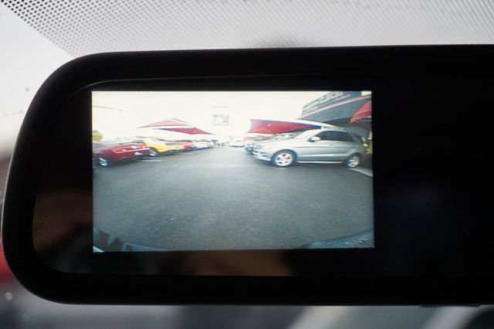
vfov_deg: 18.2
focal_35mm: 75
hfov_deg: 27.0
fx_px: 1029
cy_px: 164
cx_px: 247
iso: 400
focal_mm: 50
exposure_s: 1/160
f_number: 5.6
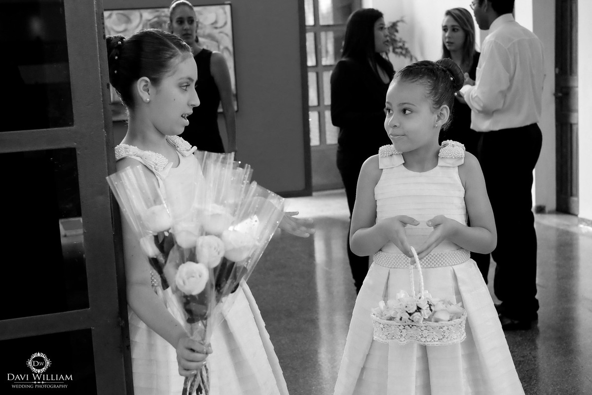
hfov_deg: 37.5
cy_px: 198
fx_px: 871
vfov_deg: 25.5
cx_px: 296
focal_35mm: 53
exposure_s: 1/125
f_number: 3.2
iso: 3200
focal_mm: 35
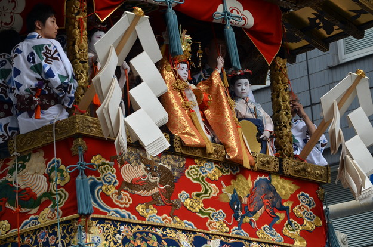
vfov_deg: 8.7
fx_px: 1629
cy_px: 124
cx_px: 186
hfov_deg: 13.1
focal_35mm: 158
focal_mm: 105
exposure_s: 1/200
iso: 200
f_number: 7.1
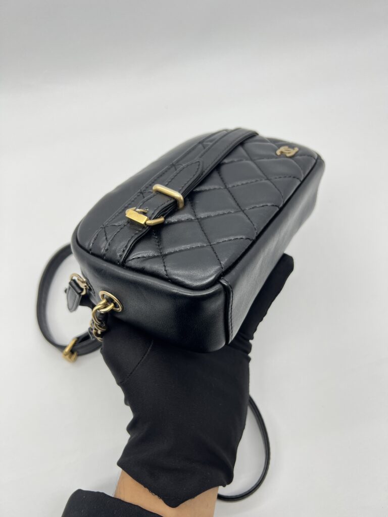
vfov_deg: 67.3
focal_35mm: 26
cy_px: 258
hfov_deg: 53.1
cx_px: 194
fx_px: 389
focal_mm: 5.7
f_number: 1.5
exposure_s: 1/100
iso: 40
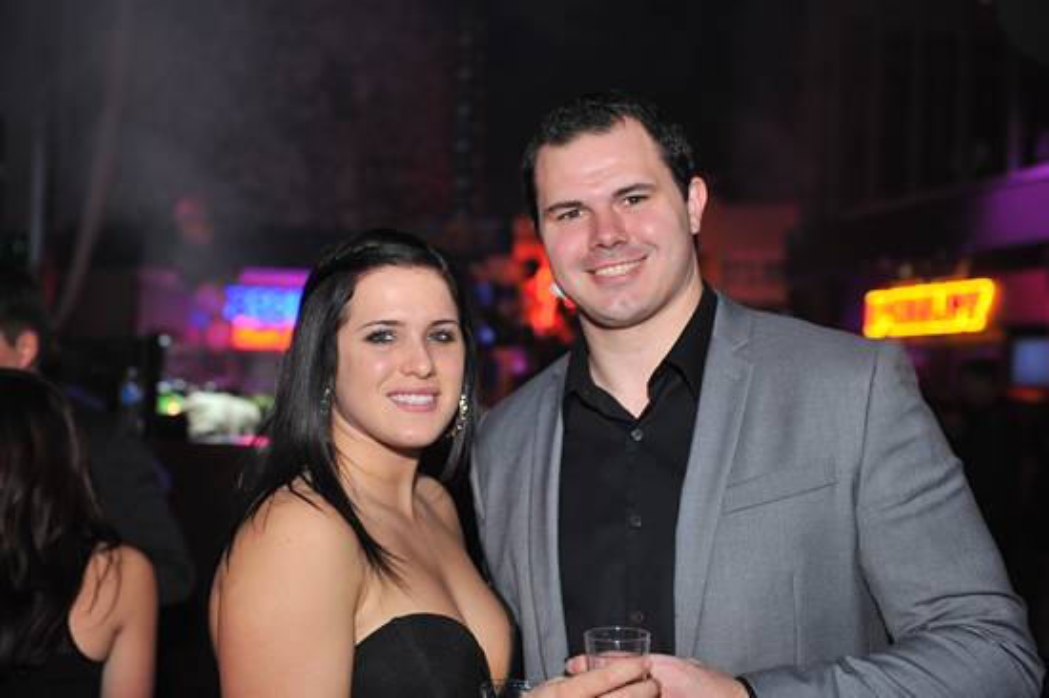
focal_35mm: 50
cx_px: 524
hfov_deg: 39.6
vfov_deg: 27.0
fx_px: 1456
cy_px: 349
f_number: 4
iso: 1000
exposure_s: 1/100
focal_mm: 50
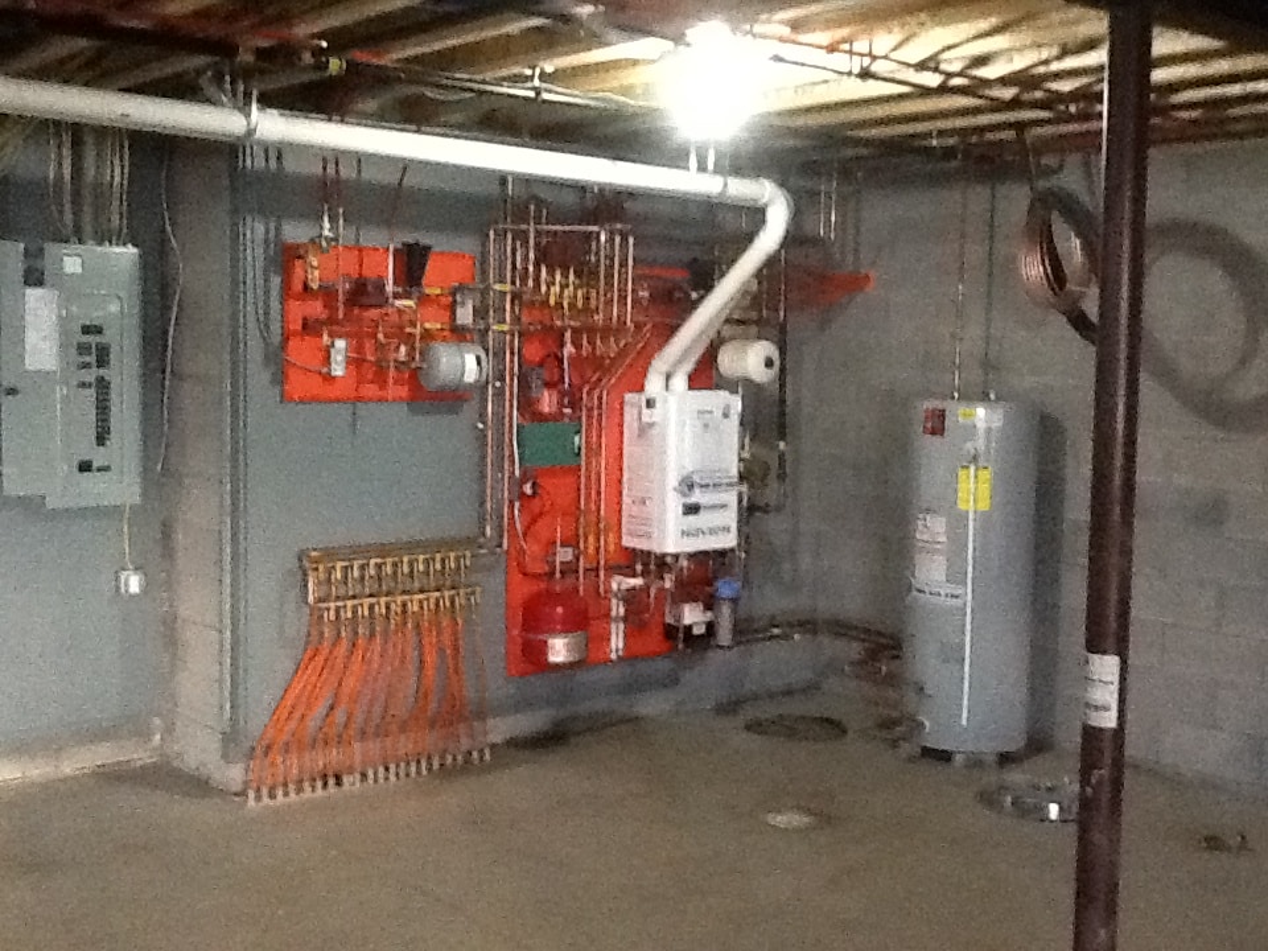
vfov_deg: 32.9
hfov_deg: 42.9
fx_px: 1612
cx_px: 634
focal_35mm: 44
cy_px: 476
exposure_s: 1/15
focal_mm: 2.03
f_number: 2.4
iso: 640
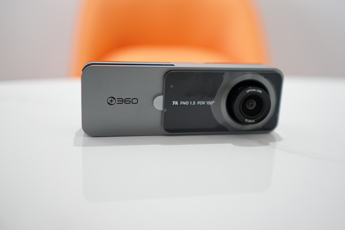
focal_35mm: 42
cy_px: 115
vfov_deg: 31.9
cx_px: 172
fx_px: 402
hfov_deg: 46.4
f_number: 2
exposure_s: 1/60
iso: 250
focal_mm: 28
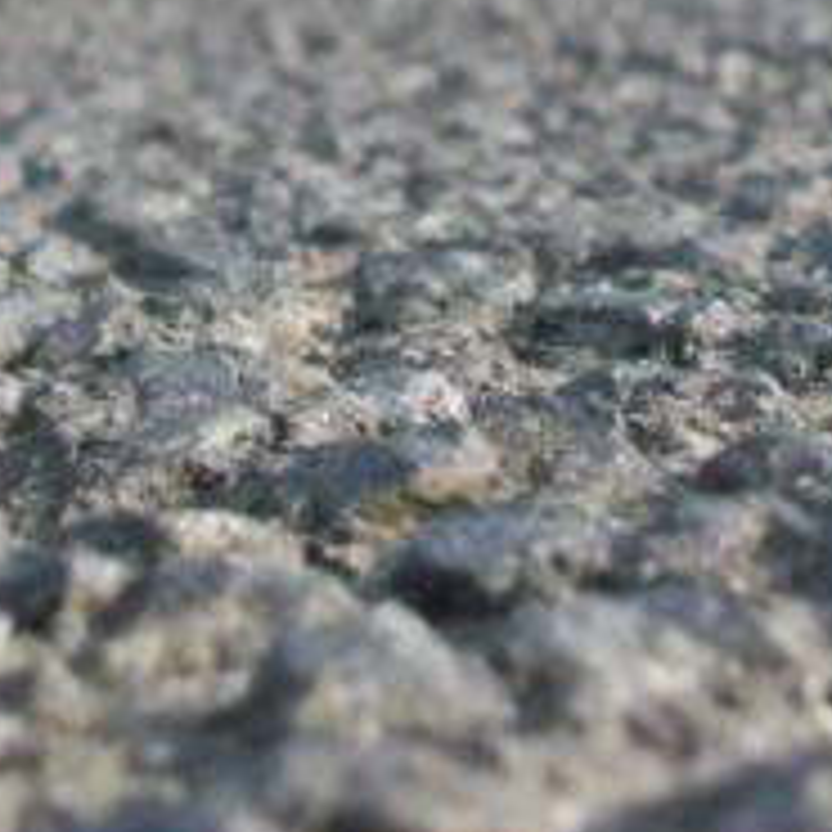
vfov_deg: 13.9
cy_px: -126
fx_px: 3318
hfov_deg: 14.3
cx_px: 576
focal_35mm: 122
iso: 64
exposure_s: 1/200
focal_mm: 5.7
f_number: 2.8
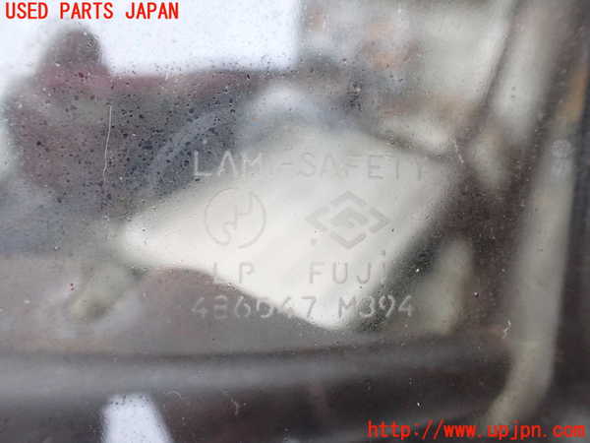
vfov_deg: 46.8
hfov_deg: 60.0
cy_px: 222
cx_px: 295
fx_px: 511
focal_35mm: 30
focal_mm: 5.4
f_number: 2.3
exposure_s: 1/100
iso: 800
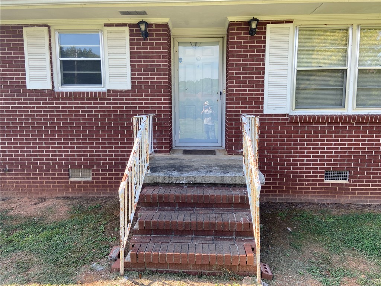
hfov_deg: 67.3
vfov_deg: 53.1
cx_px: 190
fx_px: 286
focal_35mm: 26
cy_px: 143
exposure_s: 1/456
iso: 32
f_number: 1.8
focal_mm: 4.25
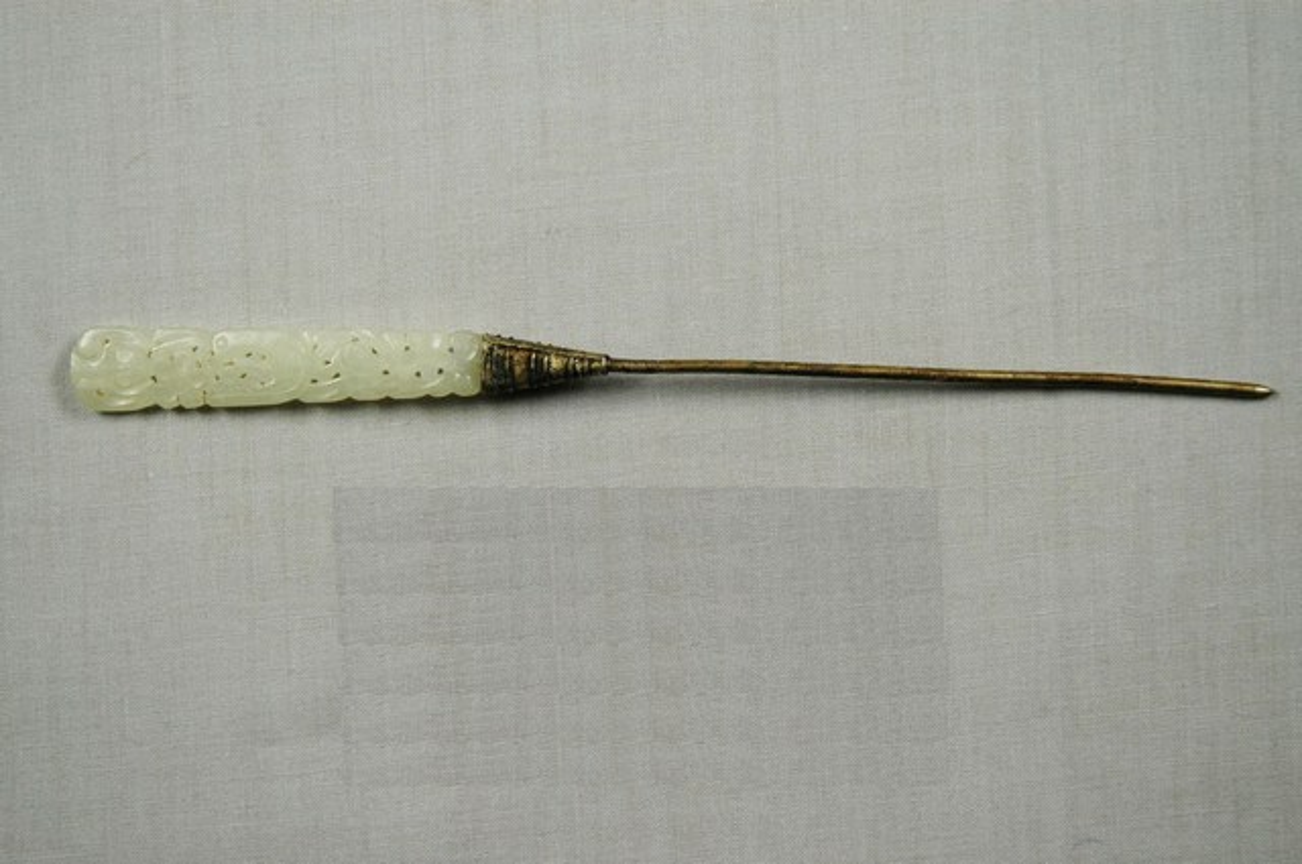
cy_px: 432
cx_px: 651
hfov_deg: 29.3
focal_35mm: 69
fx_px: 2492
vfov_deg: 19.7
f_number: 5.6
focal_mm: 46
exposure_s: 1/60
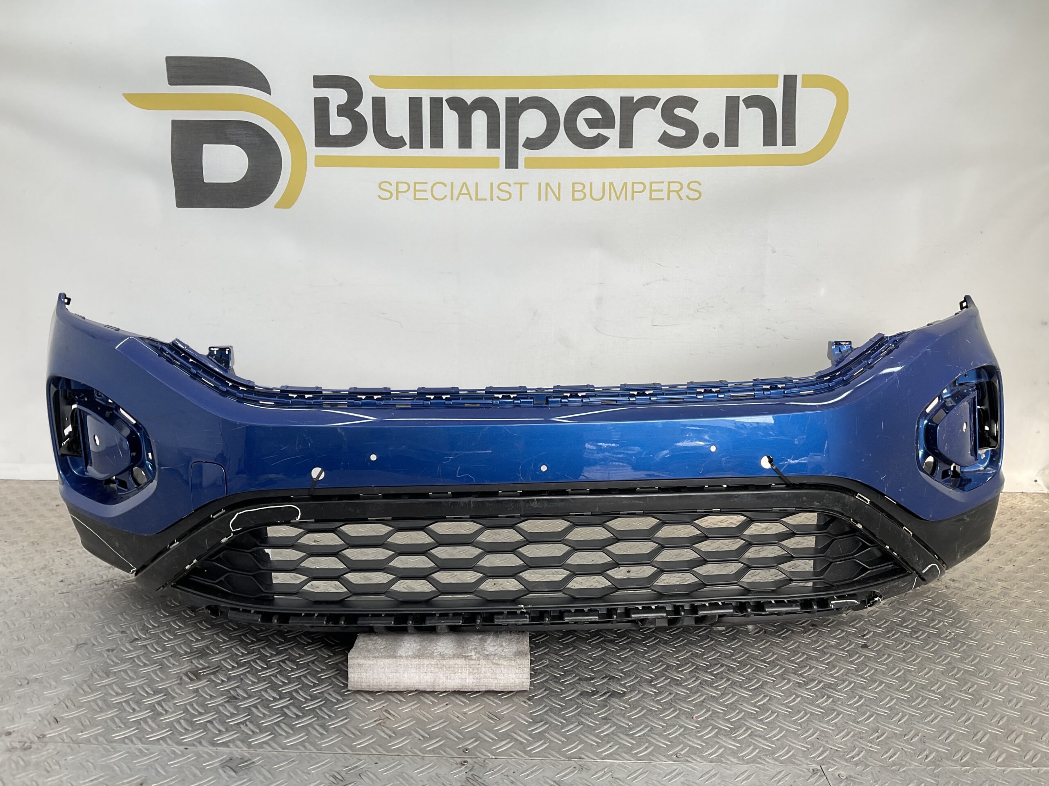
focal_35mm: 29
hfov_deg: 61.7
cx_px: 524
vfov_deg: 48.2
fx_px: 879
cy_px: 393
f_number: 1.8
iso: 16
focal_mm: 3
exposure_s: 1/180
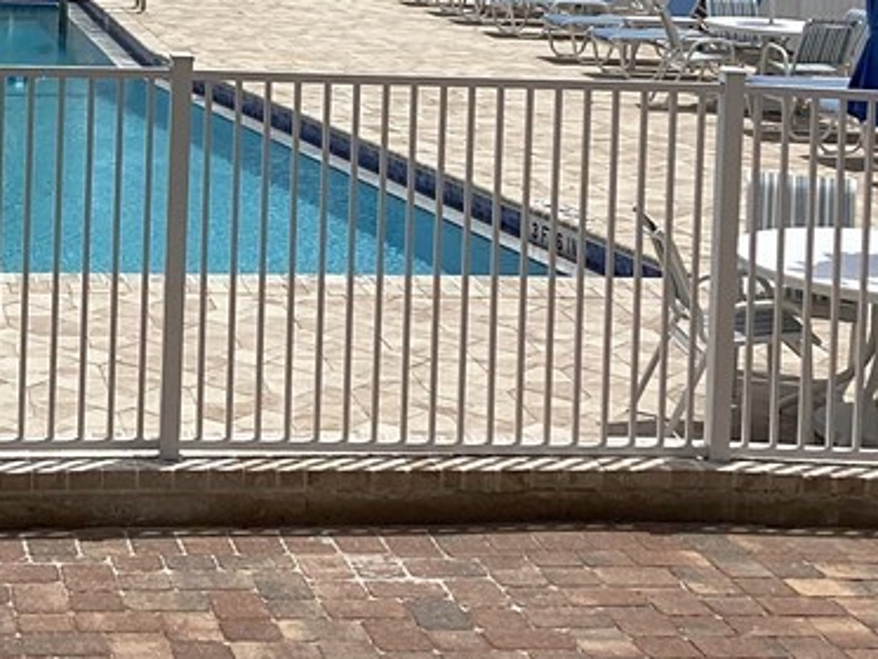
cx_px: 85
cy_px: -66
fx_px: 2157
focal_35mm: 85
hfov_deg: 22.4
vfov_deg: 16.8
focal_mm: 3.3
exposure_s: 1/3021
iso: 25
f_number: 2.4
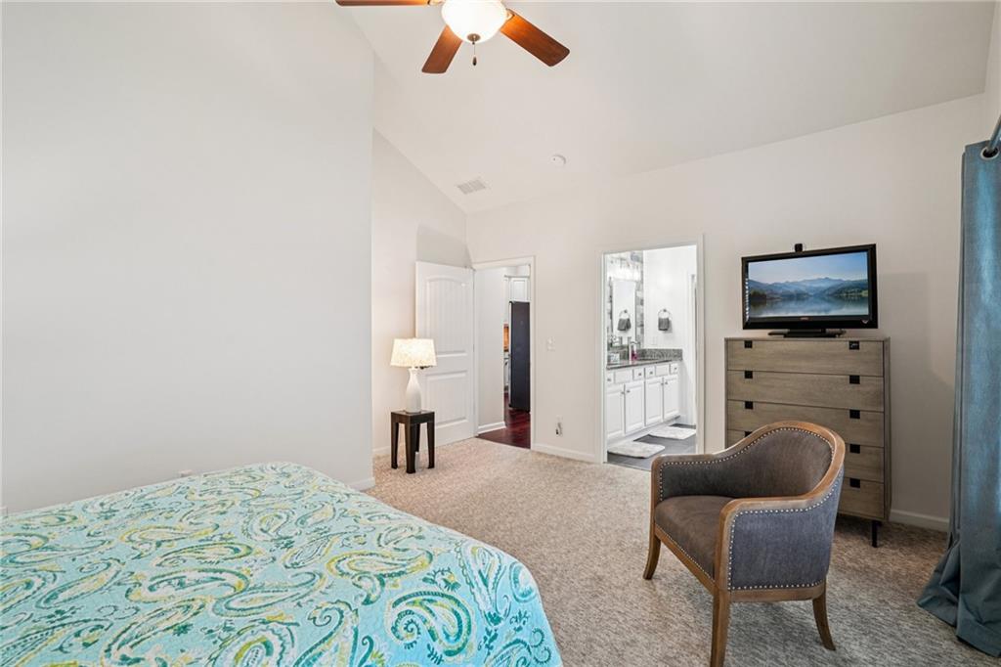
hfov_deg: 96.8
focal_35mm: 16
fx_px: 445
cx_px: 500
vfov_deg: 73.7
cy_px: 334
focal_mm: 16
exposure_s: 1/4
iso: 400
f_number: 8
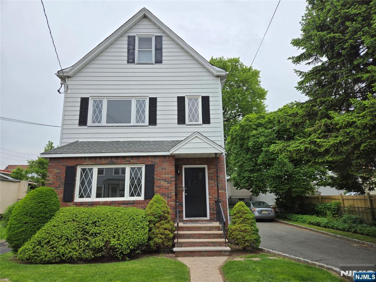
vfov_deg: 58.9
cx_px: 188
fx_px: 250
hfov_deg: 73.9
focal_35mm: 23
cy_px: 141
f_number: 1.8
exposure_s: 1/1746
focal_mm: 5.4
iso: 25
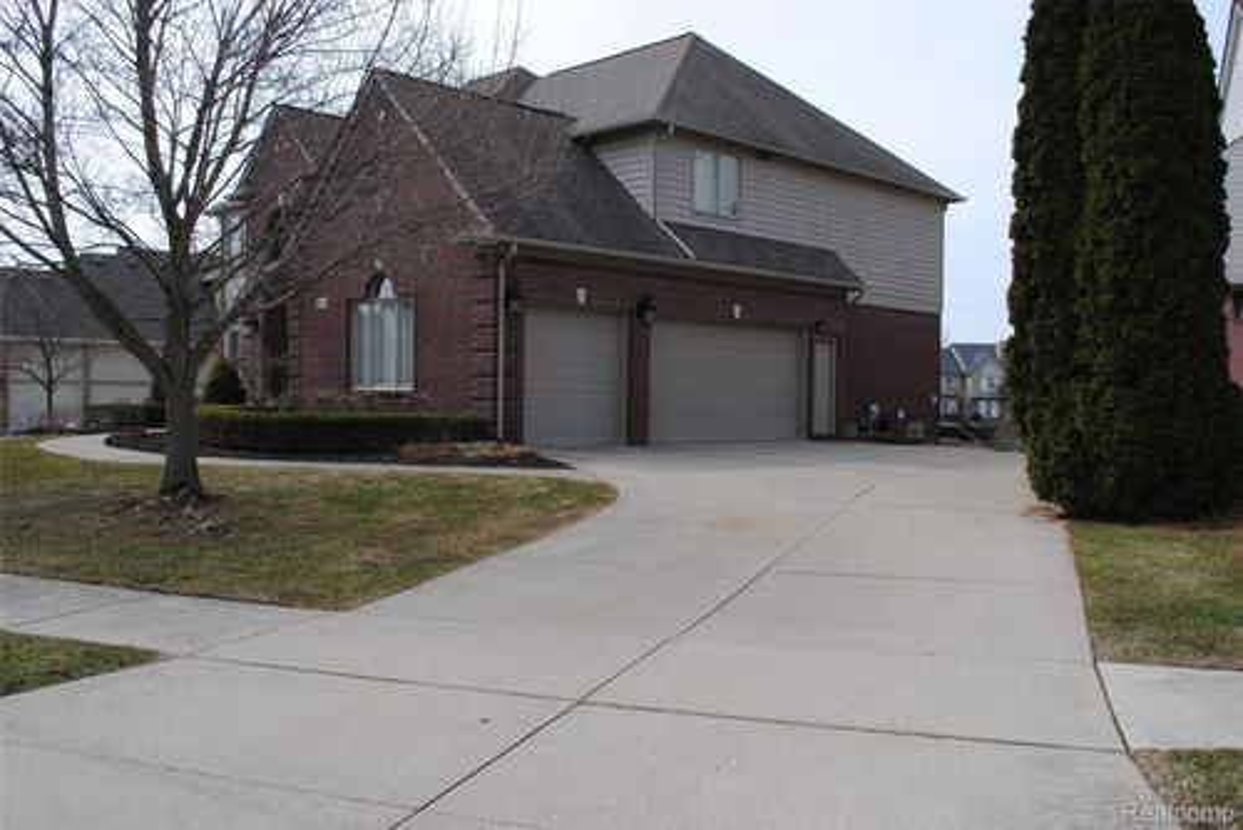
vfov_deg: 40.0
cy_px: 415
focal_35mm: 33
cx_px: 622
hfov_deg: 57.2
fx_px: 1140
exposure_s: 1/250
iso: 100
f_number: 8
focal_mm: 22
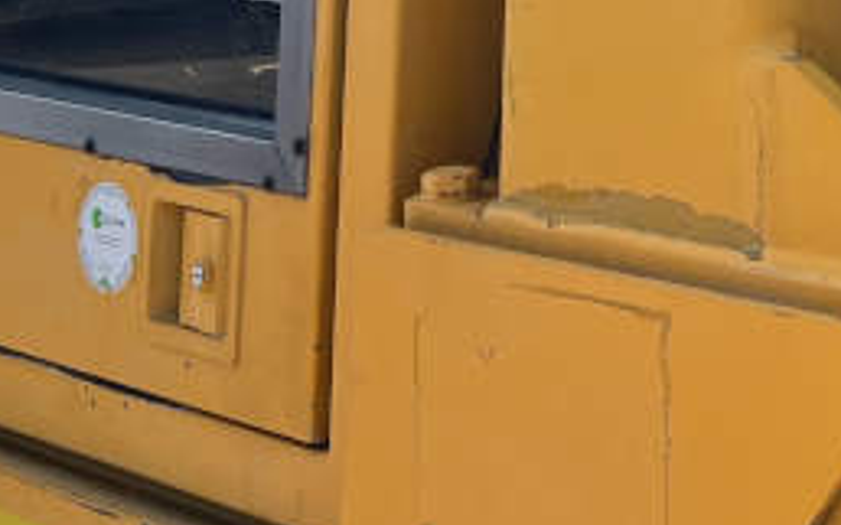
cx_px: 945
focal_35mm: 107
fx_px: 2451
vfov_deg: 10.9
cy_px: -584
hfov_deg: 18.7
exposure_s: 1/2841
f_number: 1.5
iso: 50
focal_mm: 5.7
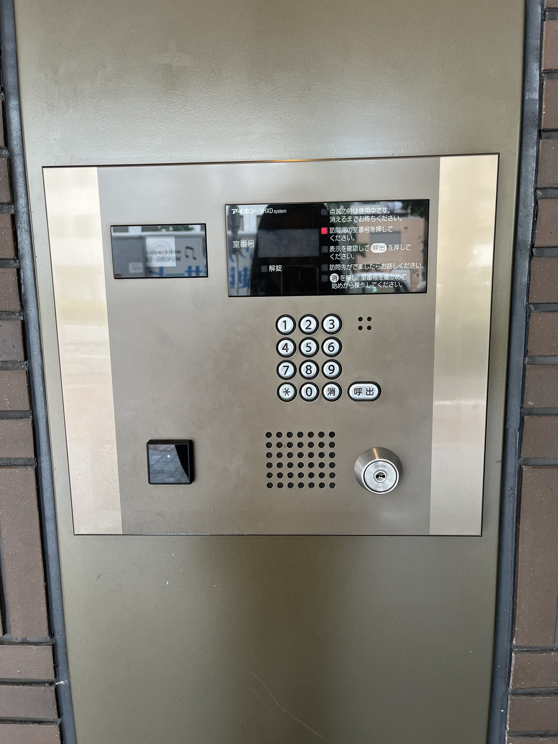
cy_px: 372
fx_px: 559
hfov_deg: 53.1
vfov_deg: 67.3
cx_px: 279
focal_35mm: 26
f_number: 1.6
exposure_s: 1/100
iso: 100
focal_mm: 5.1
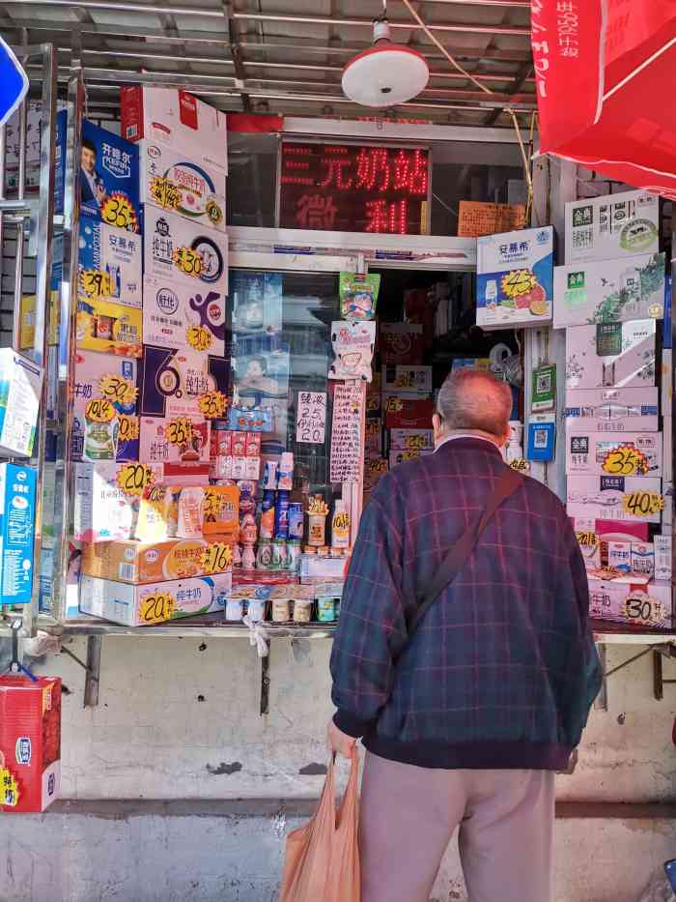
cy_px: 451
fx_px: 677
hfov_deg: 53.1
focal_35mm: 26
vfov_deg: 67.3
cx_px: 338
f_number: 1.8
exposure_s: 1/323
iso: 50
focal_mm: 4.75
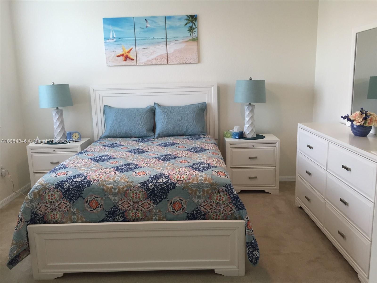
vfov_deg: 48.2
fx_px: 316
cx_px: 188
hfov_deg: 61.7
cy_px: 142
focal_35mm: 29
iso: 80
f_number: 2.2
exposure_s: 1/30
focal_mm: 4.15
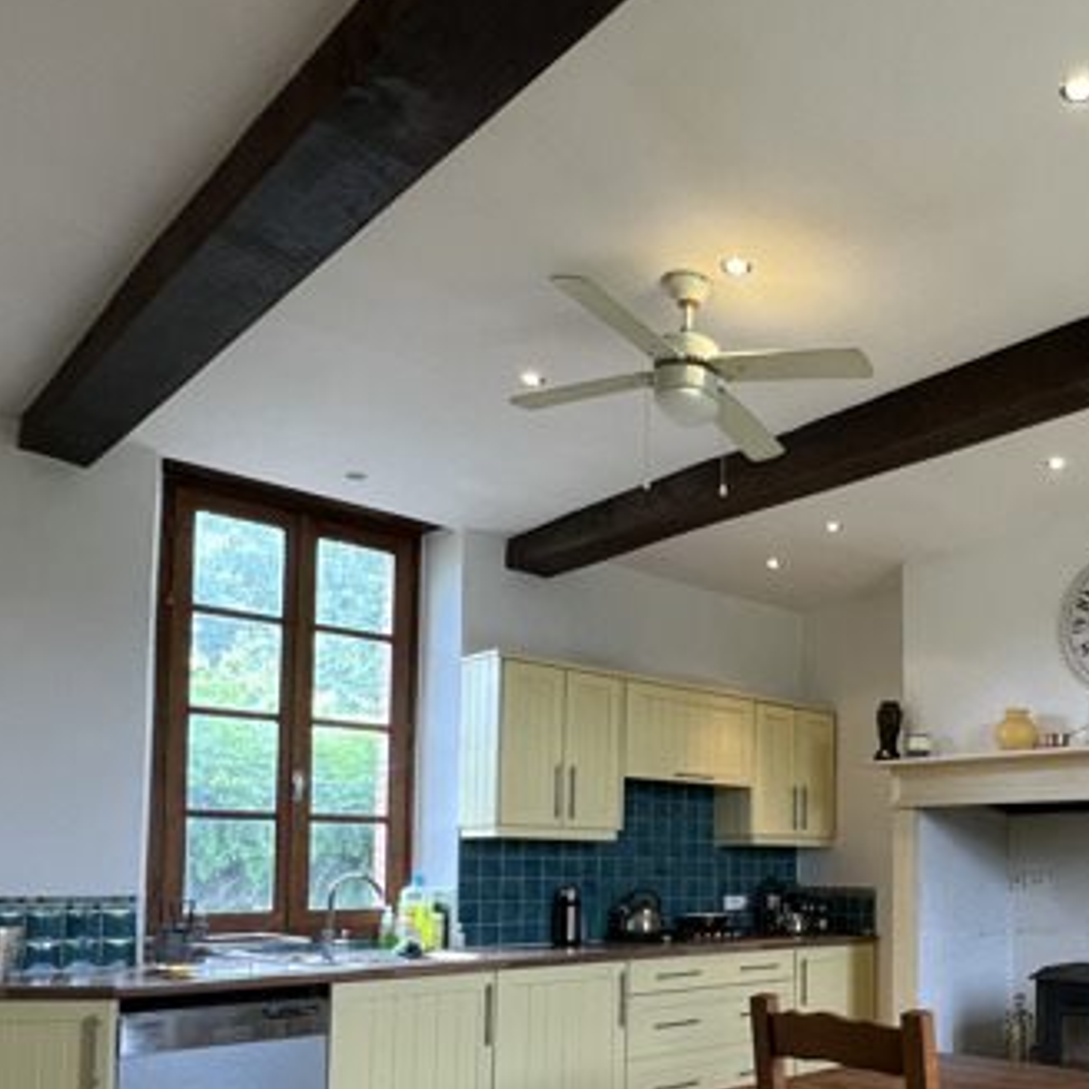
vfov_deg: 54.6
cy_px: 817
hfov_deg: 51.5
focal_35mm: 28
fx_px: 997
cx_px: 953
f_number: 1.8
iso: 200
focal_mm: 1.57
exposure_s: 1/100
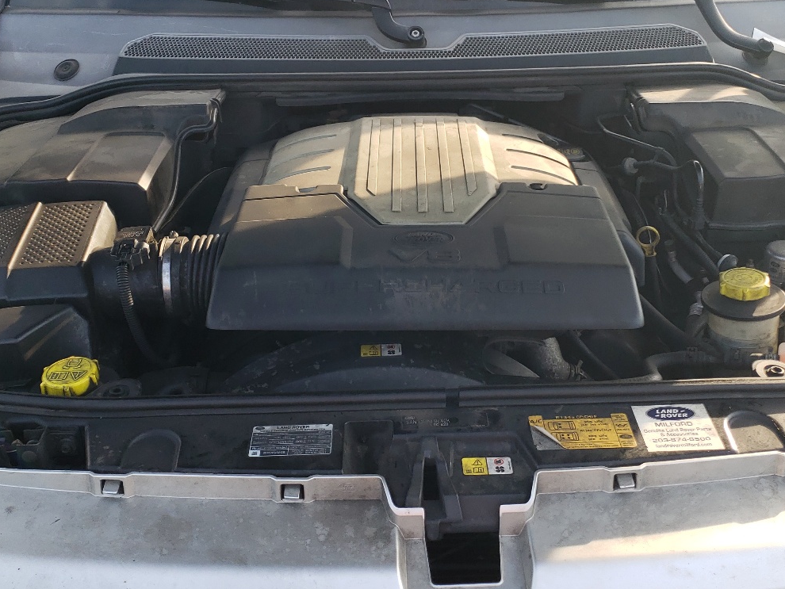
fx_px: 953
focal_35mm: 42
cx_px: 427
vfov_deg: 34.2
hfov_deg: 44.7
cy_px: 231
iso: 50
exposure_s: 1/455
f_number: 1.5
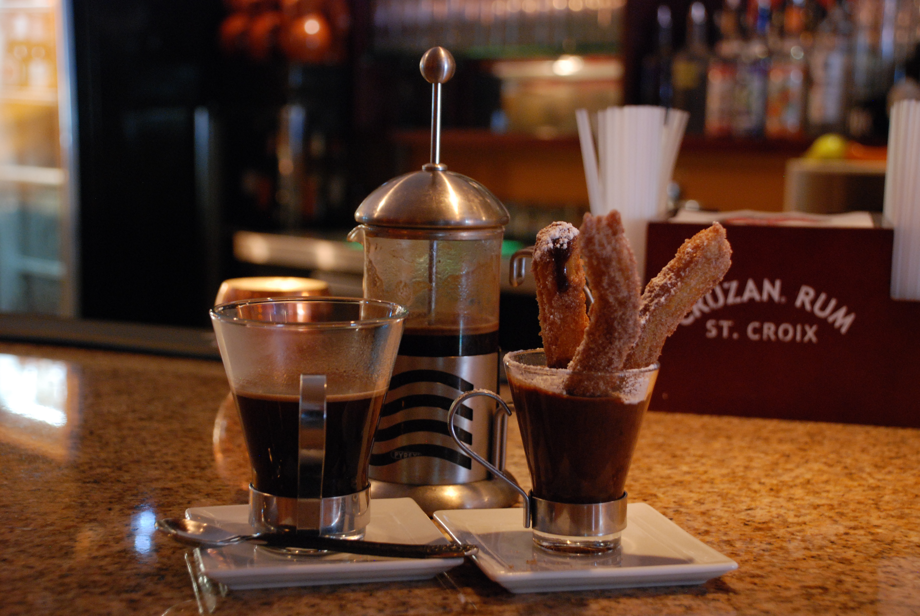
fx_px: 1535
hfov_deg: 33.4
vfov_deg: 22.7
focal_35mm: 60
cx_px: 460
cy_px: 308
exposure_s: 1/4
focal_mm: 40
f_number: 4.5
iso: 800
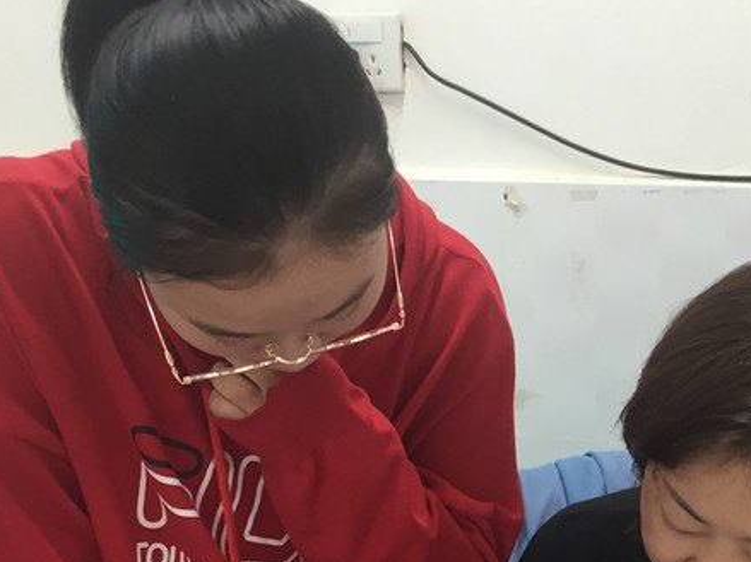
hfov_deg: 27.5
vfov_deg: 20.1
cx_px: 542
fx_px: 1518
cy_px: 619
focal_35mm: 70
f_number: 2.2
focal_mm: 4.15
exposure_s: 1/33
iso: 80
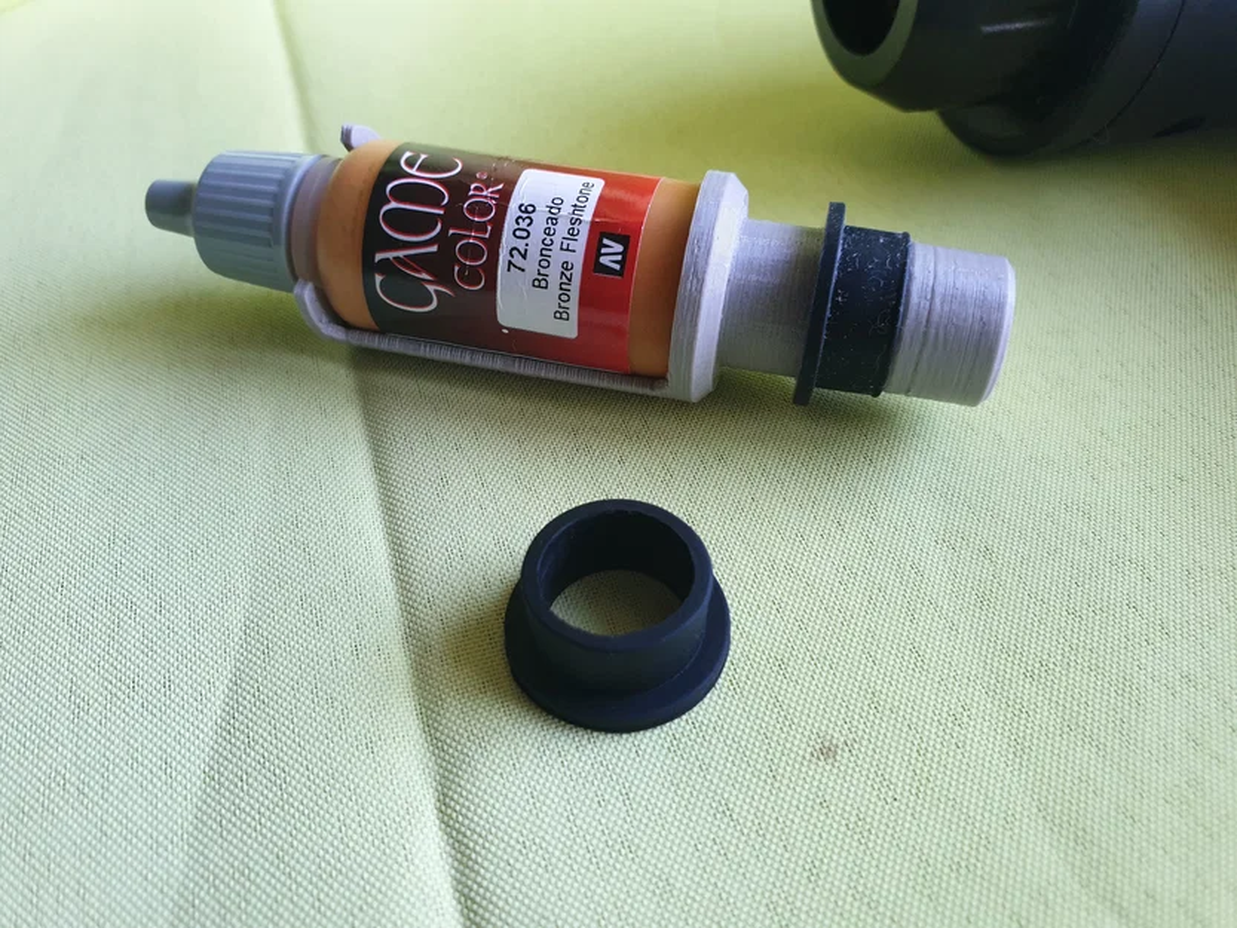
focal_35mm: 26
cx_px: 618
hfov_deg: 67.3
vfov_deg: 53.1
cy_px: 464
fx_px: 929
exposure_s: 1/50
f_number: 2.4
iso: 200
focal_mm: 4.3
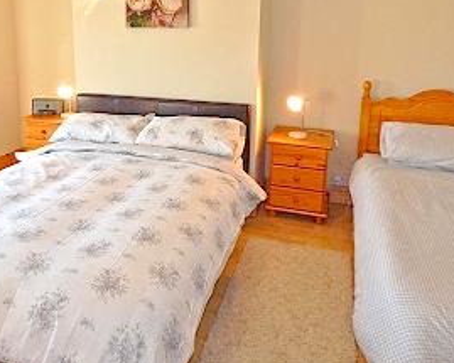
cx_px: 191
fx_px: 376
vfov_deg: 51.2
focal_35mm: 28
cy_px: 148
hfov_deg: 61.9
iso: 200
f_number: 3
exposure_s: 1/125
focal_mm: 4
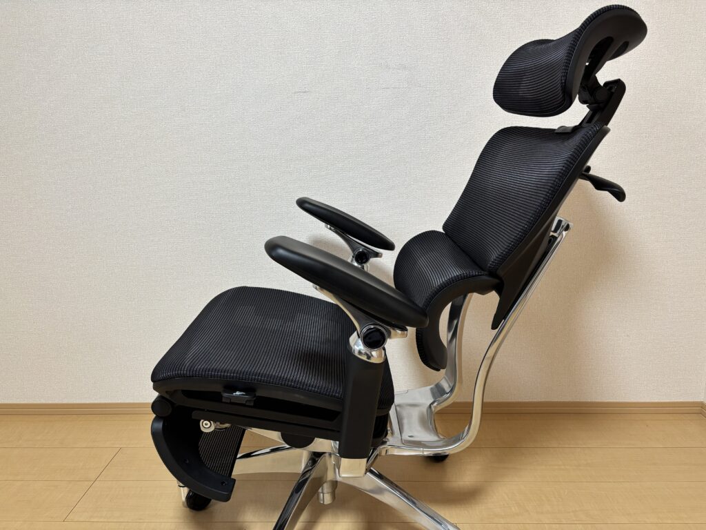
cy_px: 265
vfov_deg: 53.1
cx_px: 353
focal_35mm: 26
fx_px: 530
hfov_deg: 67.3
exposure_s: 1/65
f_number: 1.6
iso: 125
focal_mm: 5.96
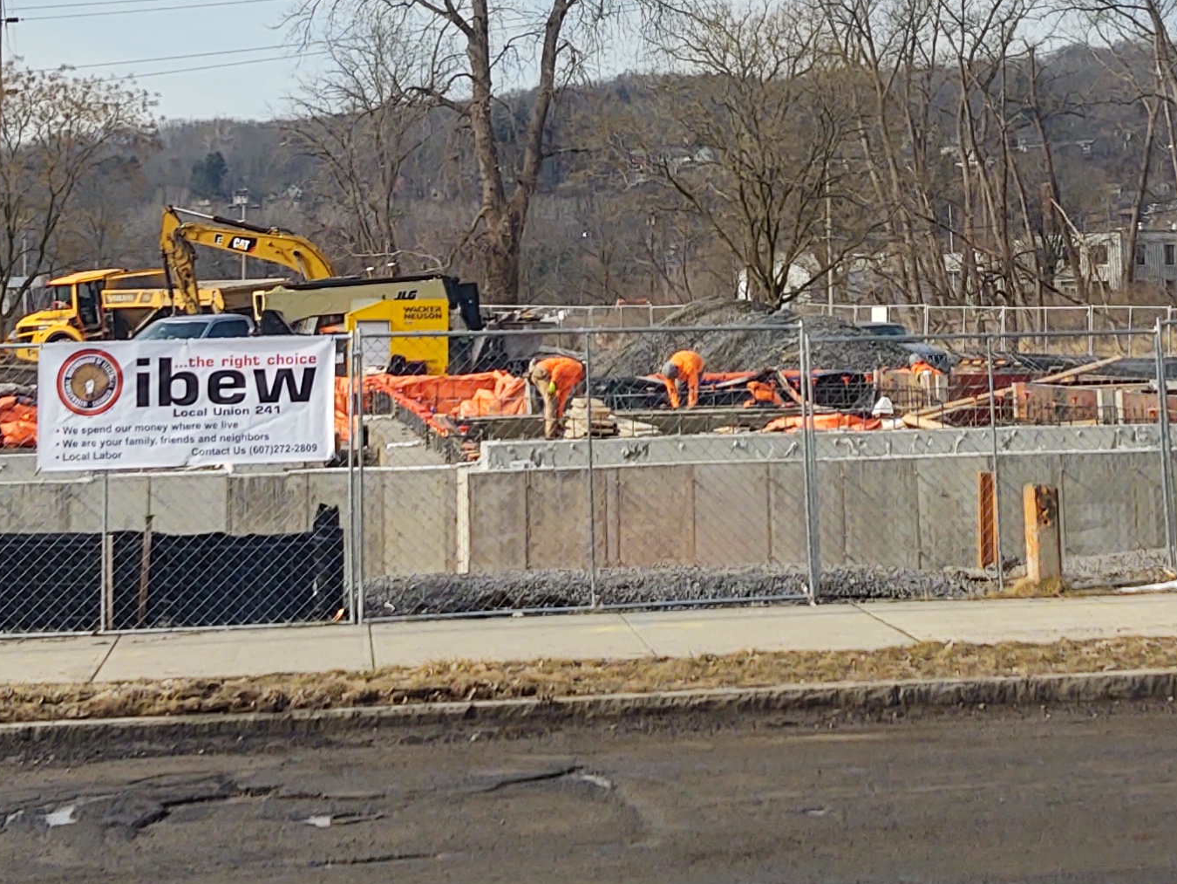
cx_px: 660
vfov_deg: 17.8
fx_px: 2721
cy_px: -72
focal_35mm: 80
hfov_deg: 24.4
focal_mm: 4.75
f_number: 1.7
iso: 100
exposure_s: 1/4265
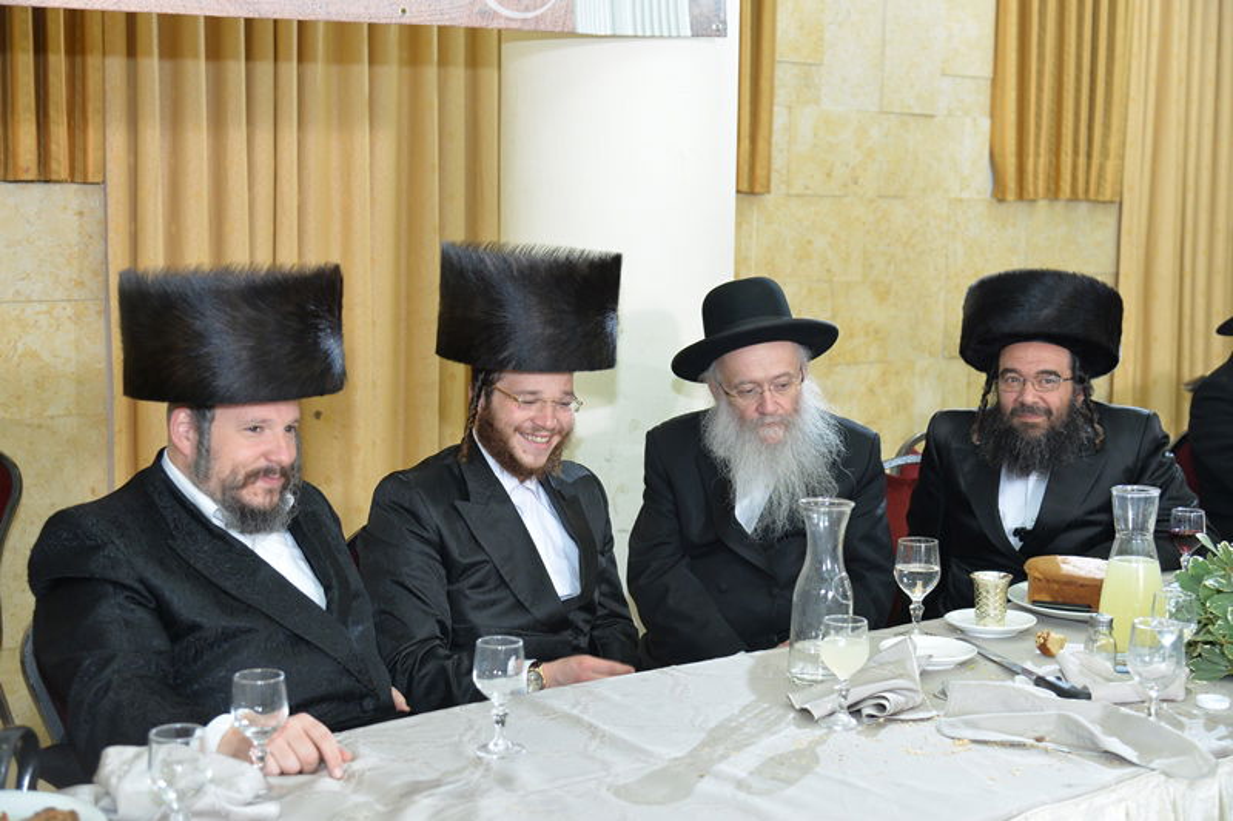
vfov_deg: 26.0
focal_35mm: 52
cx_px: 616
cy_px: 410
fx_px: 1781
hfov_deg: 38.2
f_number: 4.5
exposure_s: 1/125
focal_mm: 52
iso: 1000
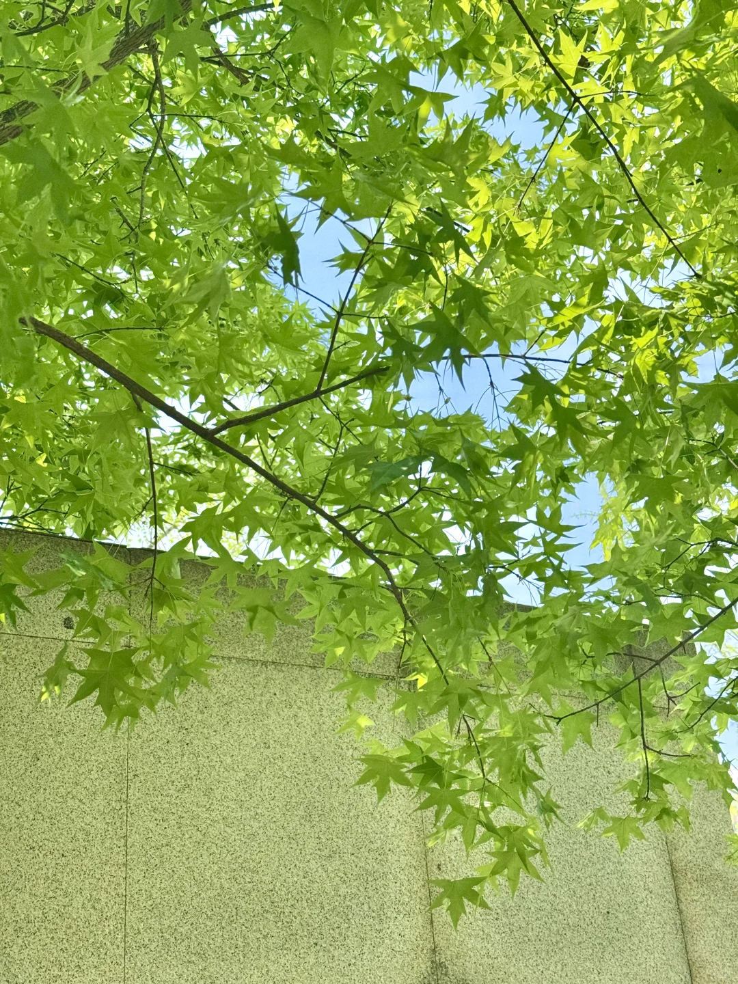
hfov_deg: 30.3
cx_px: 369
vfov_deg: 39.7
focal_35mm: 48
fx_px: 1364
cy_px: 492
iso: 64
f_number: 1.78
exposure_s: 1/1215
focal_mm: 6.76
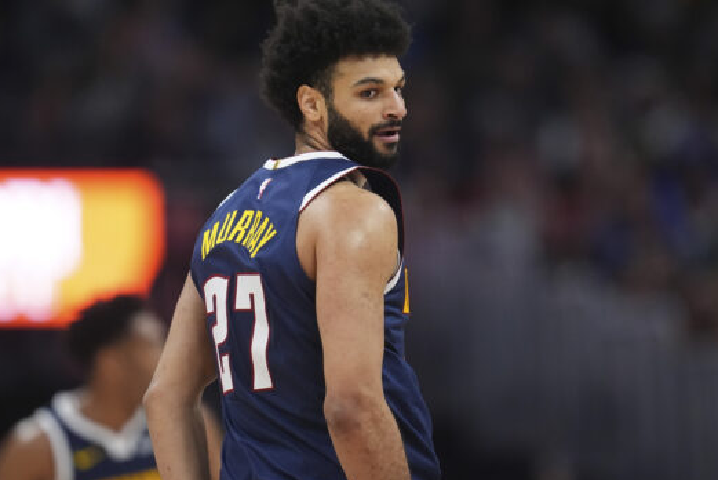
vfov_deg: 2.8
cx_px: 347
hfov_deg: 4.2
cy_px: 250
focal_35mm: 491
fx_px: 9798
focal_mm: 400
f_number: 3.2
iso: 5000
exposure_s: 1/2000
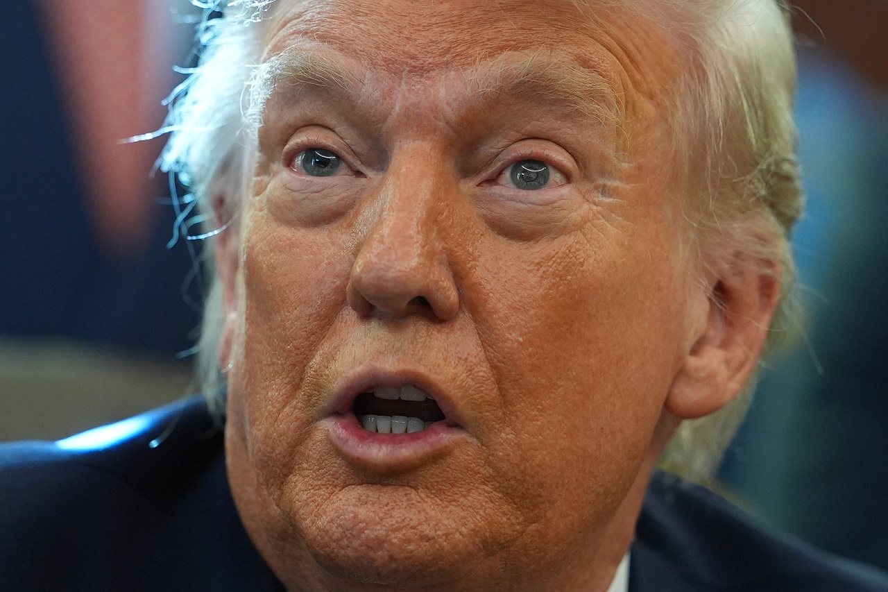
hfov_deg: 9.1
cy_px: 296
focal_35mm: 225
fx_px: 5549
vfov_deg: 6.1
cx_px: 444
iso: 2000
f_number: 2.5
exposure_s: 1/320
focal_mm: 150
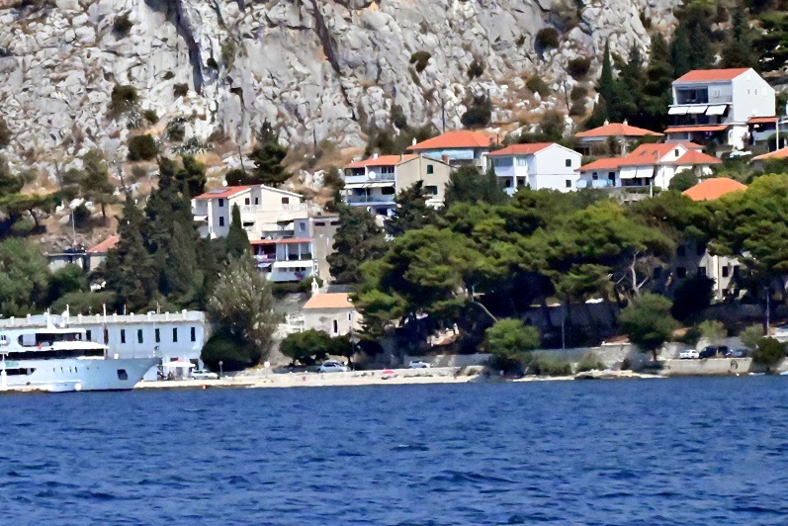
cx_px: 72
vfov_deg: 2.6
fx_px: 11539
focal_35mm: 527
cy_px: 113
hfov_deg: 3.9
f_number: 29
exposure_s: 1/8000
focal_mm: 280
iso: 28800
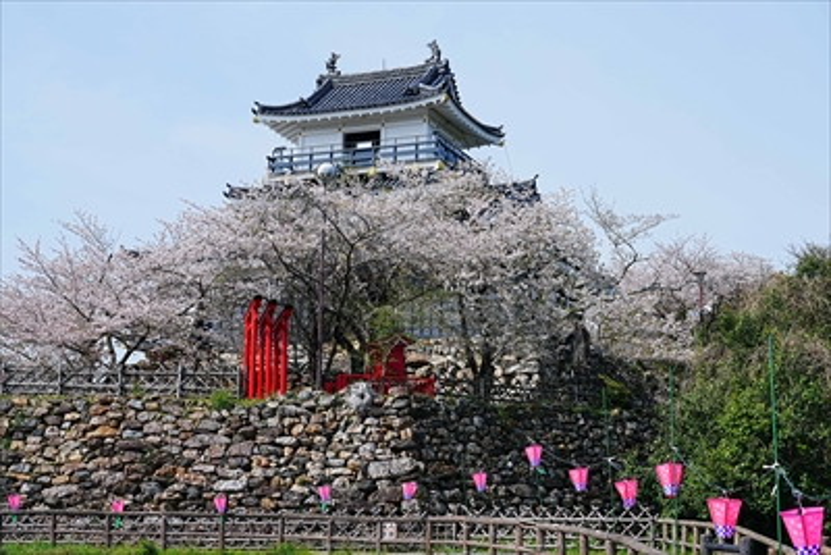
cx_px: 416
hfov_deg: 36.2
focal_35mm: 55
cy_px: 278
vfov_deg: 24.6
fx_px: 1270
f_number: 8
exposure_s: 1/400
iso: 100
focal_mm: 55
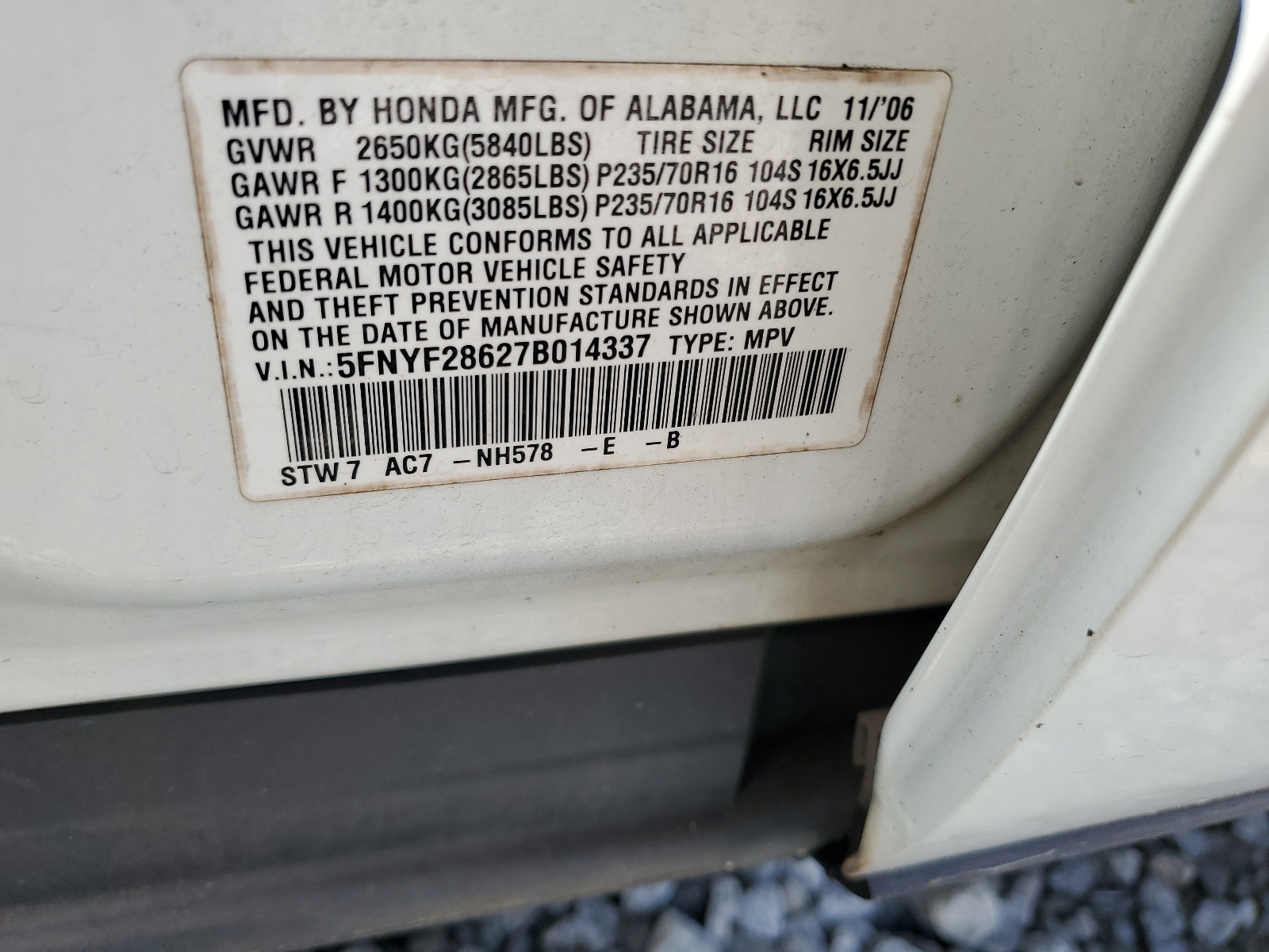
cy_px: 476
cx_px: 634
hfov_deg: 67.3
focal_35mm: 26
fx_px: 953
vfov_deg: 53.1
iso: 50
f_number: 1.5
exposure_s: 1/667
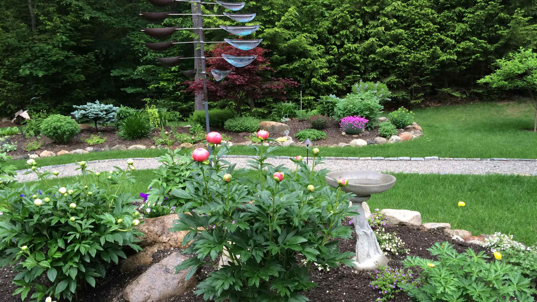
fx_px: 456
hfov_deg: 61.0
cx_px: 267
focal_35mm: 32
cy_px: 195
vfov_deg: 36.4
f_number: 2.2
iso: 40
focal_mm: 4.15
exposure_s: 1/40
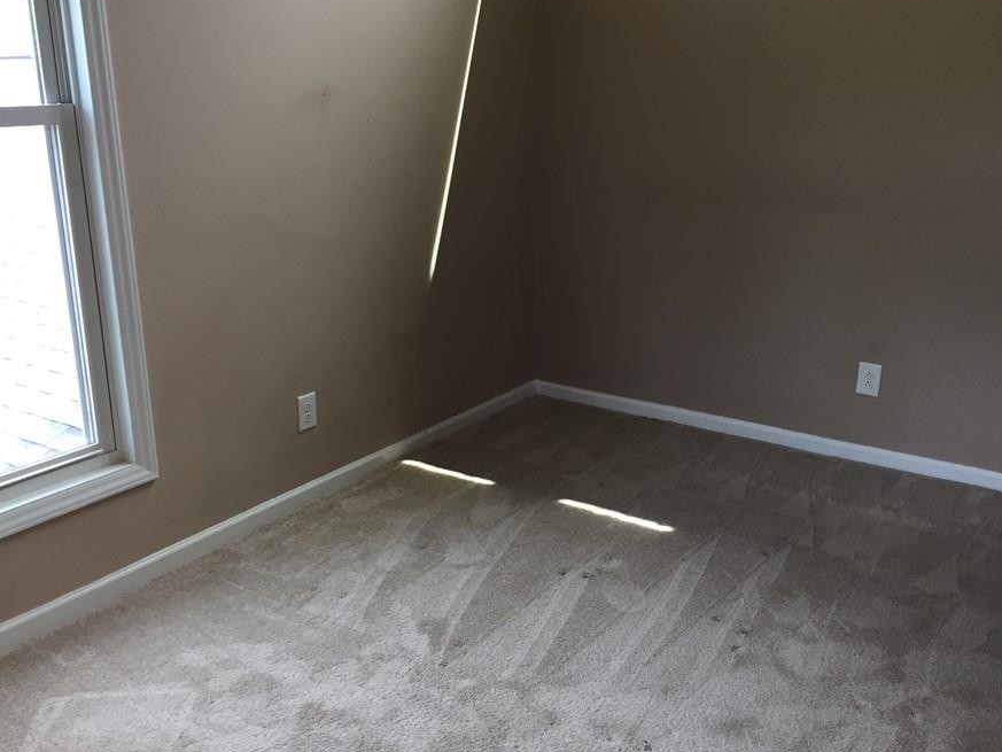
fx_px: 984
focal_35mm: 34
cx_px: 514
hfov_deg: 53.9
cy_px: 351
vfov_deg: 41.8
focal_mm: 4.15
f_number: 2.2
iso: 32
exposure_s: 1/40
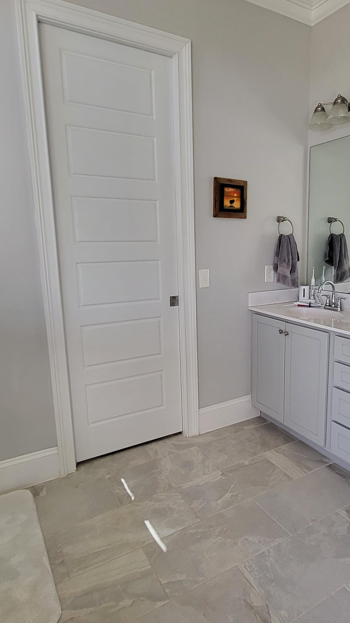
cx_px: 225
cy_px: 304
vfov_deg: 81.2
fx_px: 363
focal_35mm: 22
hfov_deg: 50.8
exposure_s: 1/60
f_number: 2.2
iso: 125
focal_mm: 1.74
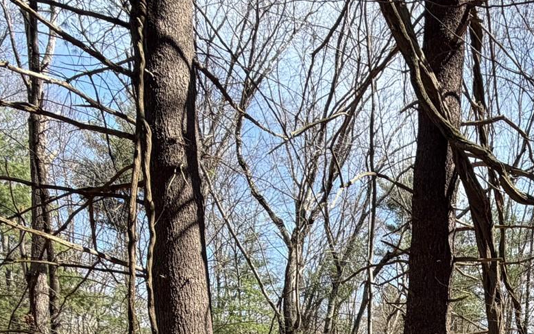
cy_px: 463
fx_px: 568
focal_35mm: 39
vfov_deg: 26.4
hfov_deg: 44.3
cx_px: 511
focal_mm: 2.22
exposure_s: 1/502
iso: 50
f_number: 2.2
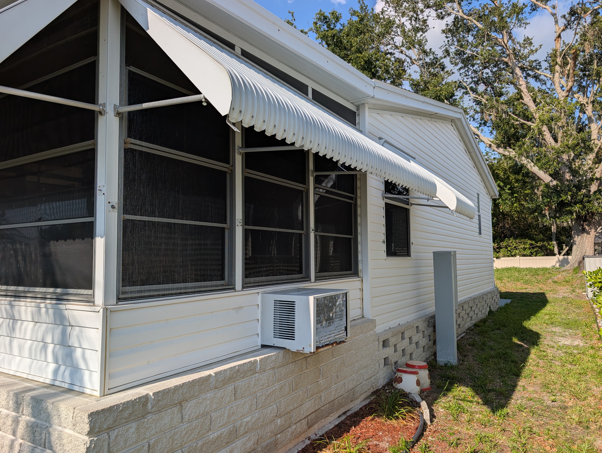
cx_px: 301
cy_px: 226
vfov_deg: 56.9
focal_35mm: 24
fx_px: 418
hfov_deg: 71.5
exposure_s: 1/1706
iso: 21
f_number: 1.68
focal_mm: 6.9
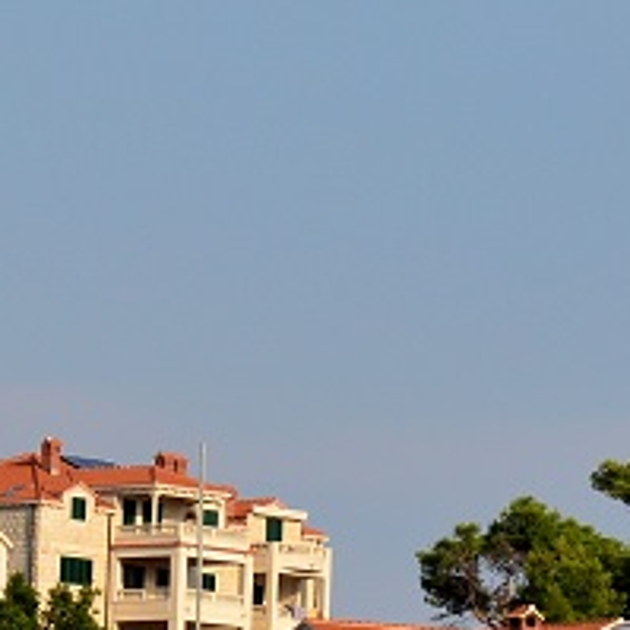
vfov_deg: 3.9
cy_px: 1043
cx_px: 467
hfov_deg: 3.9
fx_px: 9183
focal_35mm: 446
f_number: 5.6
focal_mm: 70
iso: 400
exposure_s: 1/2000
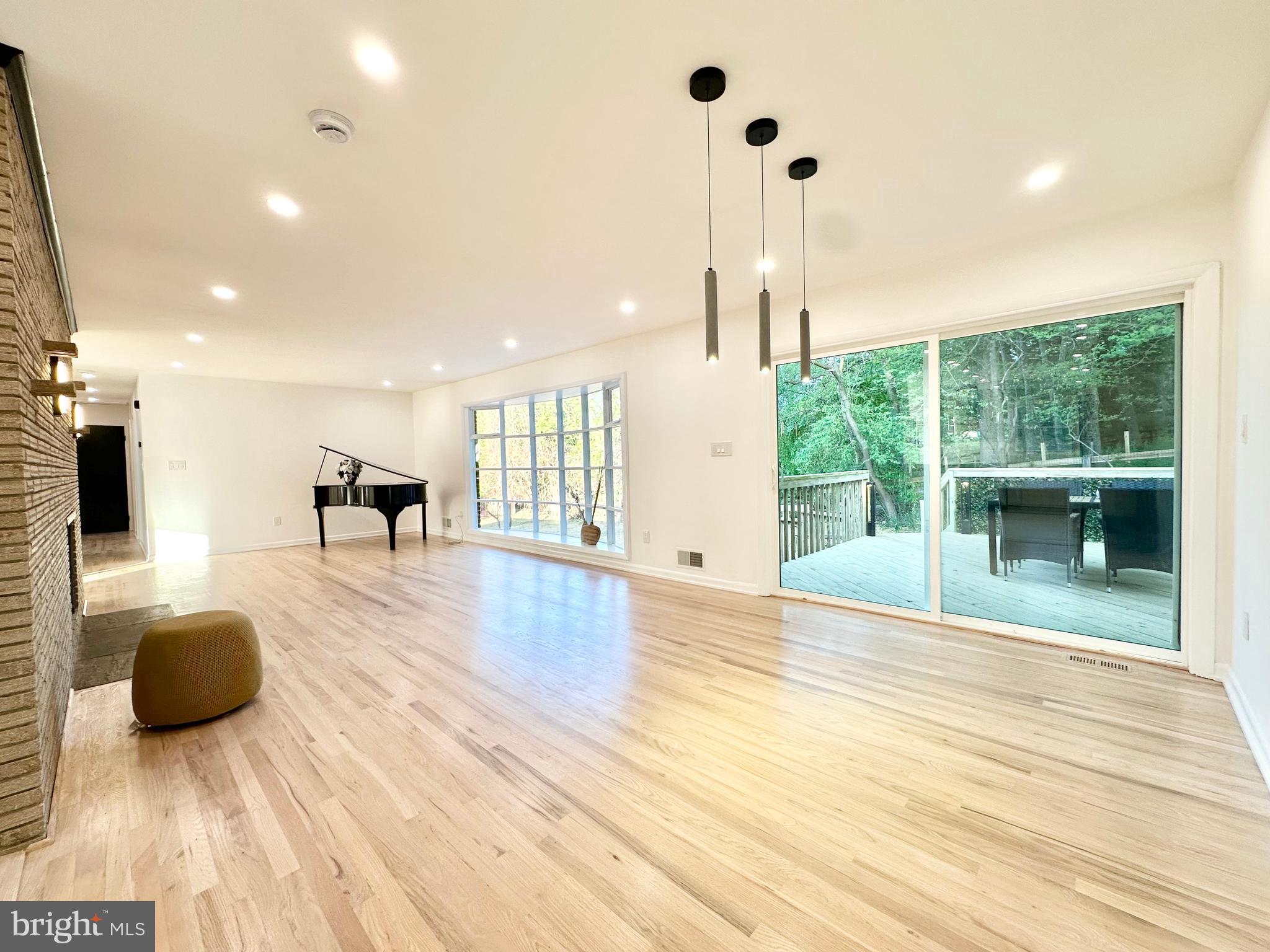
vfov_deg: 85.7
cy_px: 476
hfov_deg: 102.1
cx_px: 635
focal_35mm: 14
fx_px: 514
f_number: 2.2
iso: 64
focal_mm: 2.22
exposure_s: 1/125
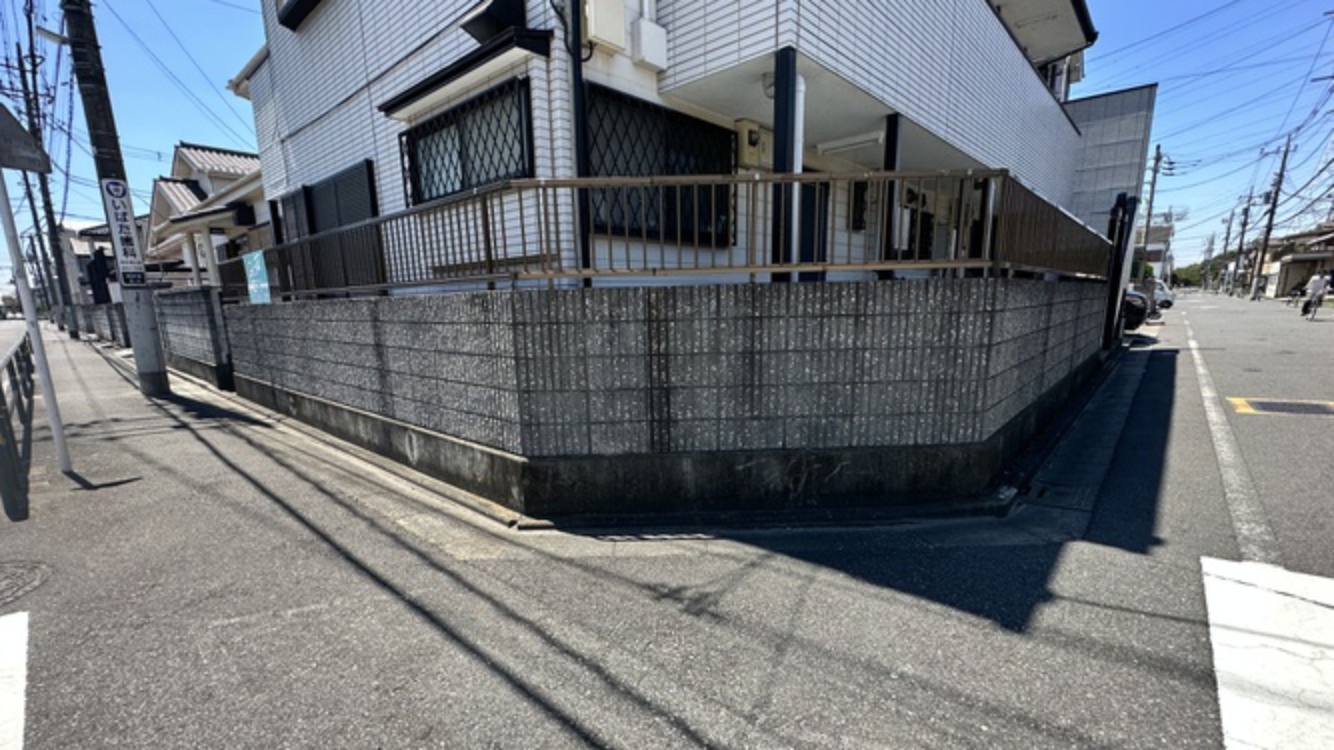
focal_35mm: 16
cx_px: 652
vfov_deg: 66.9
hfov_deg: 99.4
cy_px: 413
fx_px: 566
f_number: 2.2
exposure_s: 1/479
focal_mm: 2.22
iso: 40
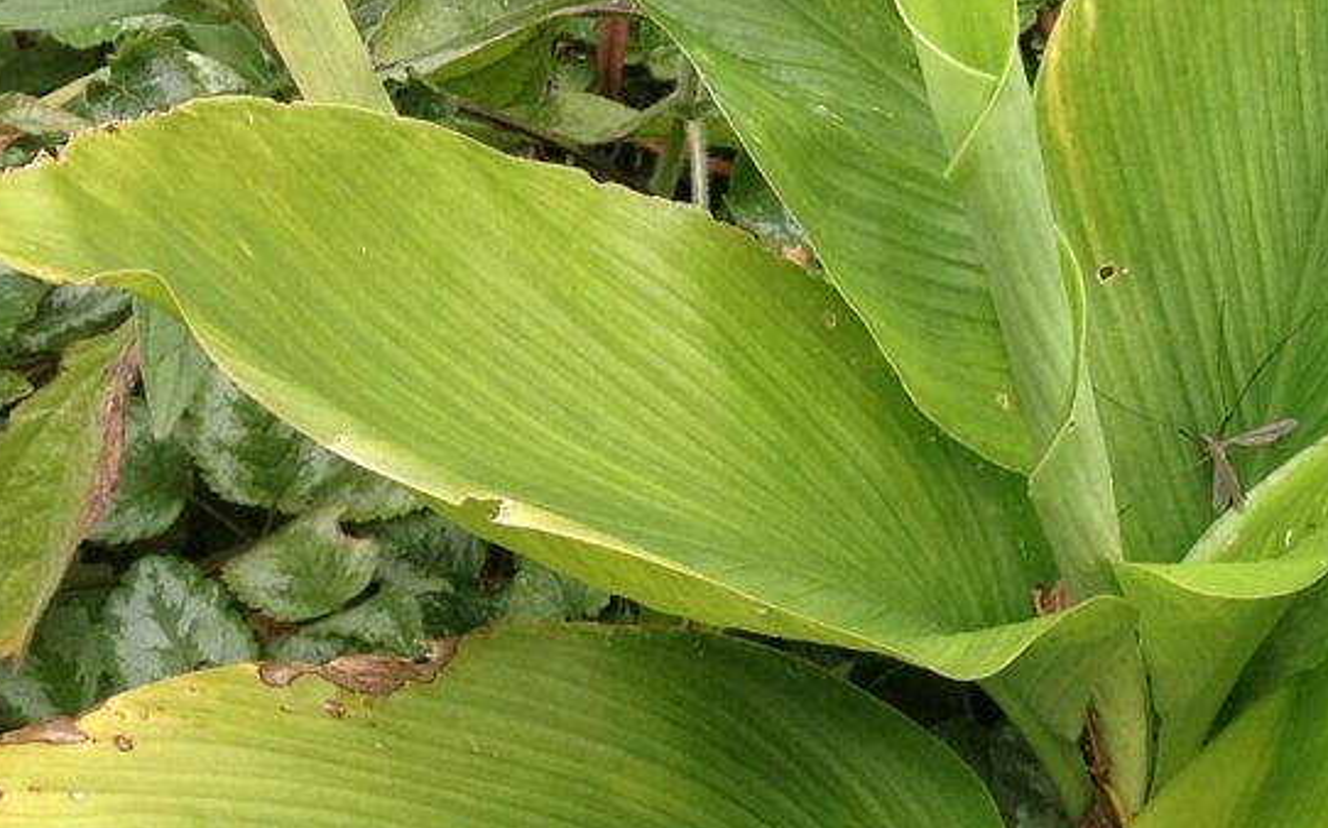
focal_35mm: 80
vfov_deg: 16.3
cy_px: 337
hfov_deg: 25.1
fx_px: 2894
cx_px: 1198
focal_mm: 4.28
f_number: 2.4
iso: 50
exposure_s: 1/329
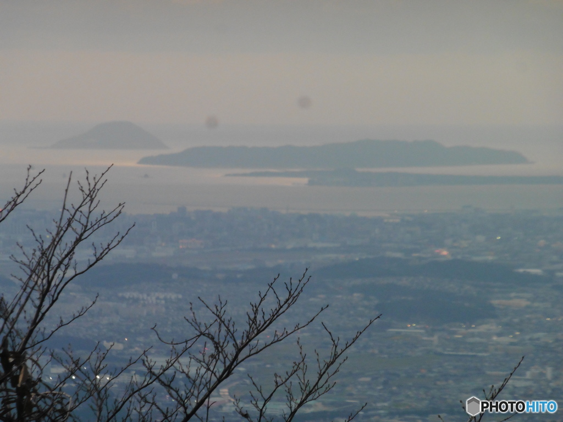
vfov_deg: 6.0
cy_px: 211
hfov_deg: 8.0
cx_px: 282
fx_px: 4050
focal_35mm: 249
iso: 400
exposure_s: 1/60
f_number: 5.7
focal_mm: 44.4
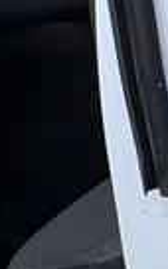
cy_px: -36
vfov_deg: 20.1
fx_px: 718
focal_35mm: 98
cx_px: 785
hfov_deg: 6.9
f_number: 2.2
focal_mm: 2.22
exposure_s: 1/297
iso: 64
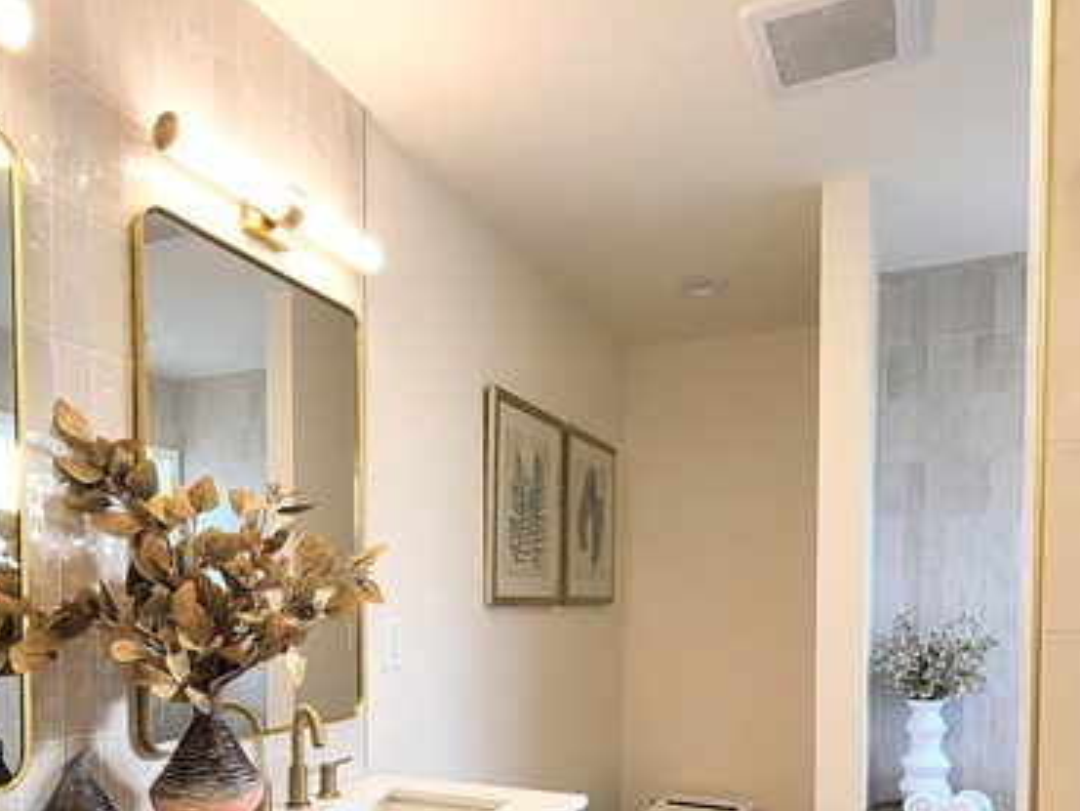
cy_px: 627
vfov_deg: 50.5
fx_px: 811
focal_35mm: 26
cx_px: 495
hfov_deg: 67.2
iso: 160
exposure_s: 1/120
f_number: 2.2
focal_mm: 1.95
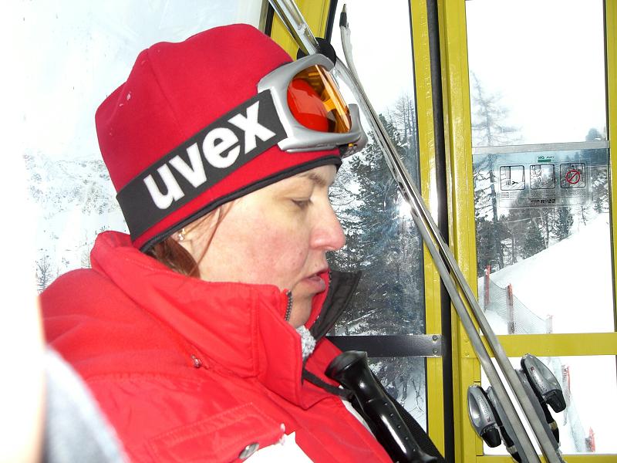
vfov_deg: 37.7
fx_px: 677
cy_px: 232
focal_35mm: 38
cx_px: 308
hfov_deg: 49.0
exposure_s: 1/125
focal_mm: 6.3
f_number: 3.1
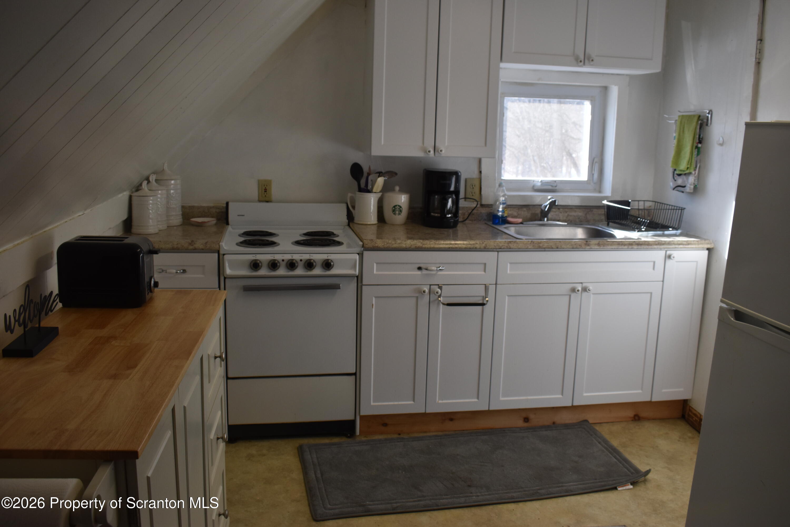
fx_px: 691
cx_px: 395
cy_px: 264
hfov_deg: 59.5
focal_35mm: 32
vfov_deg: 41.7
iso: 400
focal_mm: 21
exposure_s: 1/125
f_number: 5.6
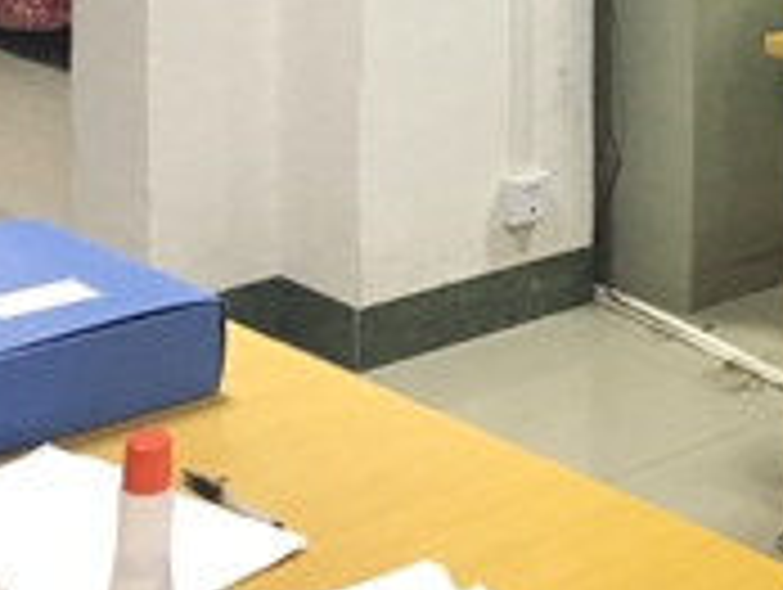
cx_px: 828
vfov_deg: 13.9
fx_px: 2265
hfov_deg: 18.9
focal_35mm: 100
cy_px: -297
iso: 250
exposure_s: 1/17
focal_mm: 4.15
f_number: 2.2
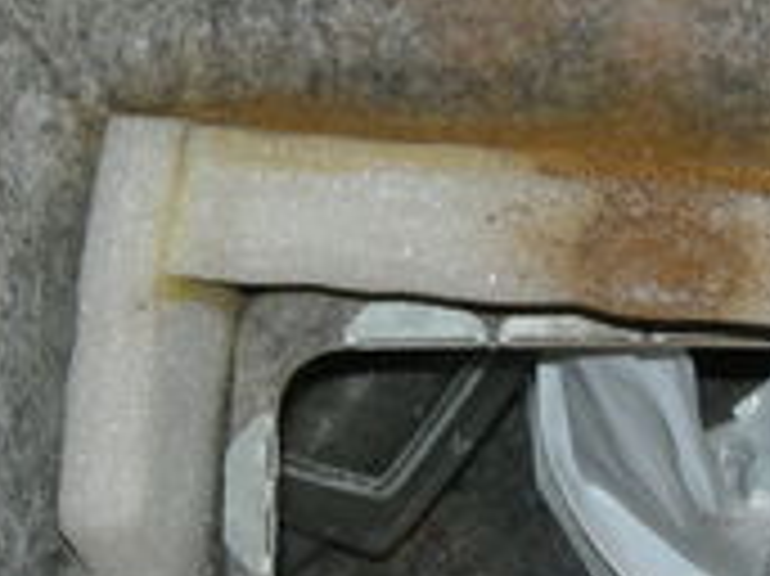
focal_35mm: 131
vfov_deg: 11.3
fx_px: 2912
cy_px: 202
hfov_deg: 14.9
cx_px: 657
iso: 50
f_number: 2.8
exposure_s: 1/30
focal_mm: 5.7
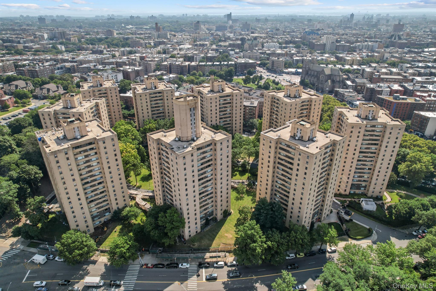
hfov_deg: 78.6
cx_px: 218
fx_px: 266
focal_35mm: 22
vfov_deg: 57.2
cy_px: 146
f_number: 2.8
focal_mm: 8.38
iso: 100
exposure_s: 1/200
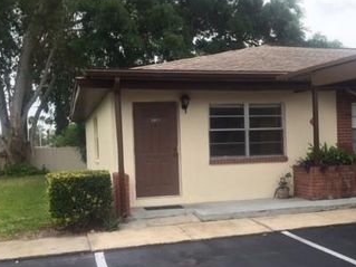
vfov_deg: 30.8
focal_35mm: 47
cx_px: 247
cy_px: 150
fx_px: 483
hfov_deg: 39.8
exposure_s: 1/120
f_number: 2.2
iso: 64
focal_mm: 4.12
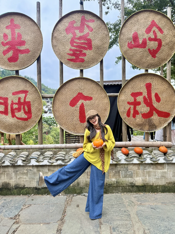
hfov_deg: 56.8
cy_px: 117
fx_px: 162
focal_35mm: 24
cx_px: 88
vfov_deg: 71.6
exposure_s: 1/242
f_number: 1.78
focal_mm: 6.76
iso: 100
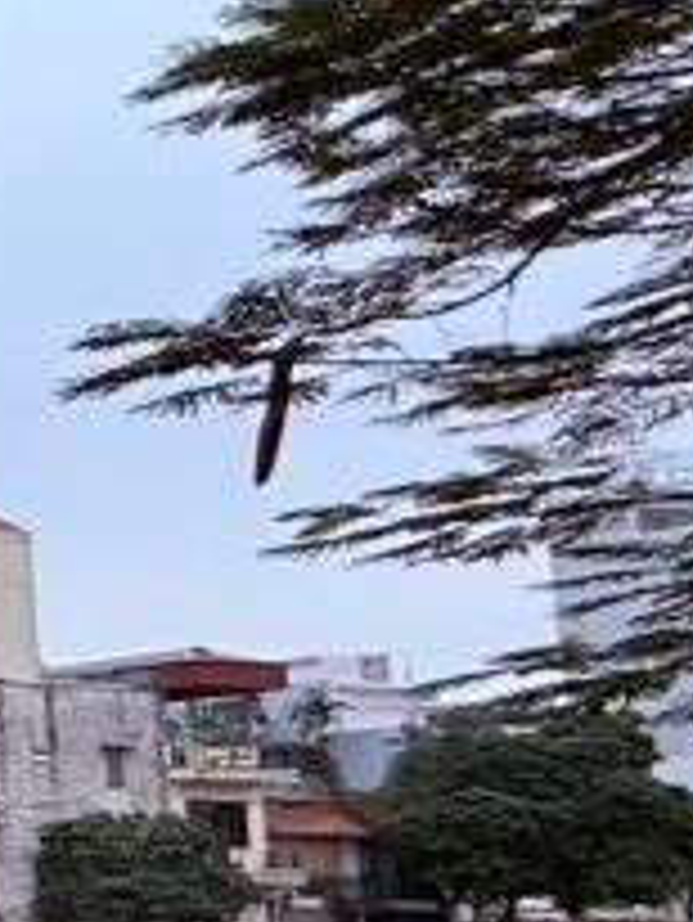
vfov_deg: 27.4
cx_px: -1436
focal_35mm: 70
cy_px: 679
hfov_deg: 11.2
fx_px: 1867
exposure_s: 1/1017
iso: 50
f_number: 2.2
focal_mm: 2.22
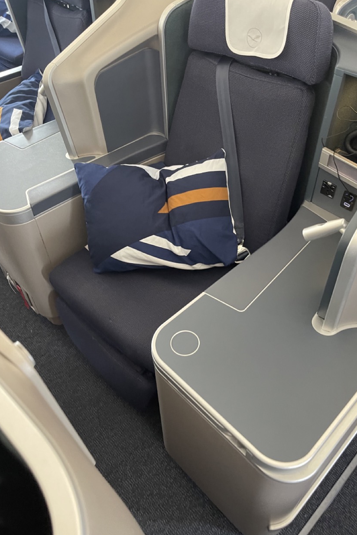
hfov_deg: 46.4
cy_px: 261
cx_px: 192
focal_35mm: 28
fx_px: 416
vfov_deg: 65.5
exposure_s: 1/54
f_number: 1.6
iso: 400
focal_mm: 5.1
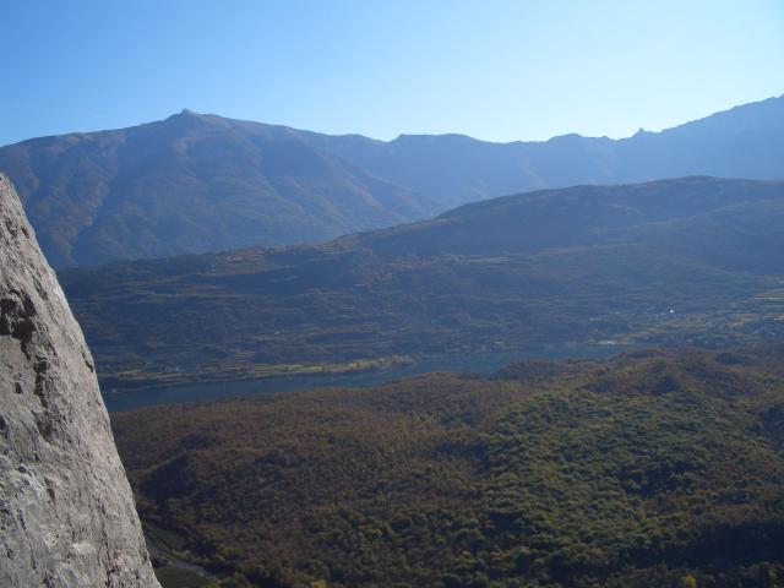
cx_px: 392
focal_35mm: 35
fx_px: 793
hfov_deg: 52.6
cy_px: 294
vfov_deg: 40.7
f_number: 4.3
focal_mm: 5.8
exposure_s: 1/500
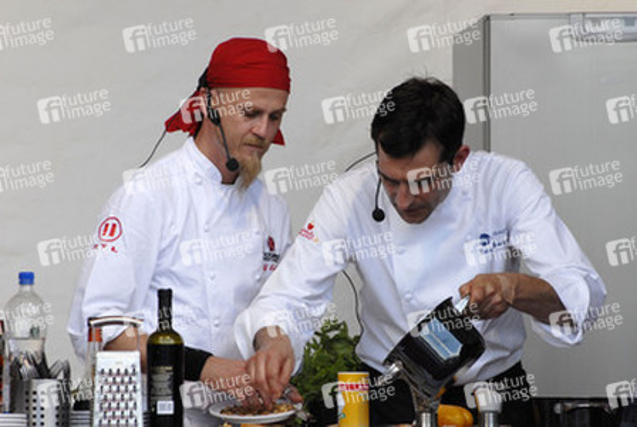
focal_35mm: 285
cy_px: 214
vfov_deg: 4.8
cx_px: 318
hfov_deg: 7.2
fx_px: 5049
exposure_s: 1/500
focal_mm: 190
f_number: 9
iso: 500
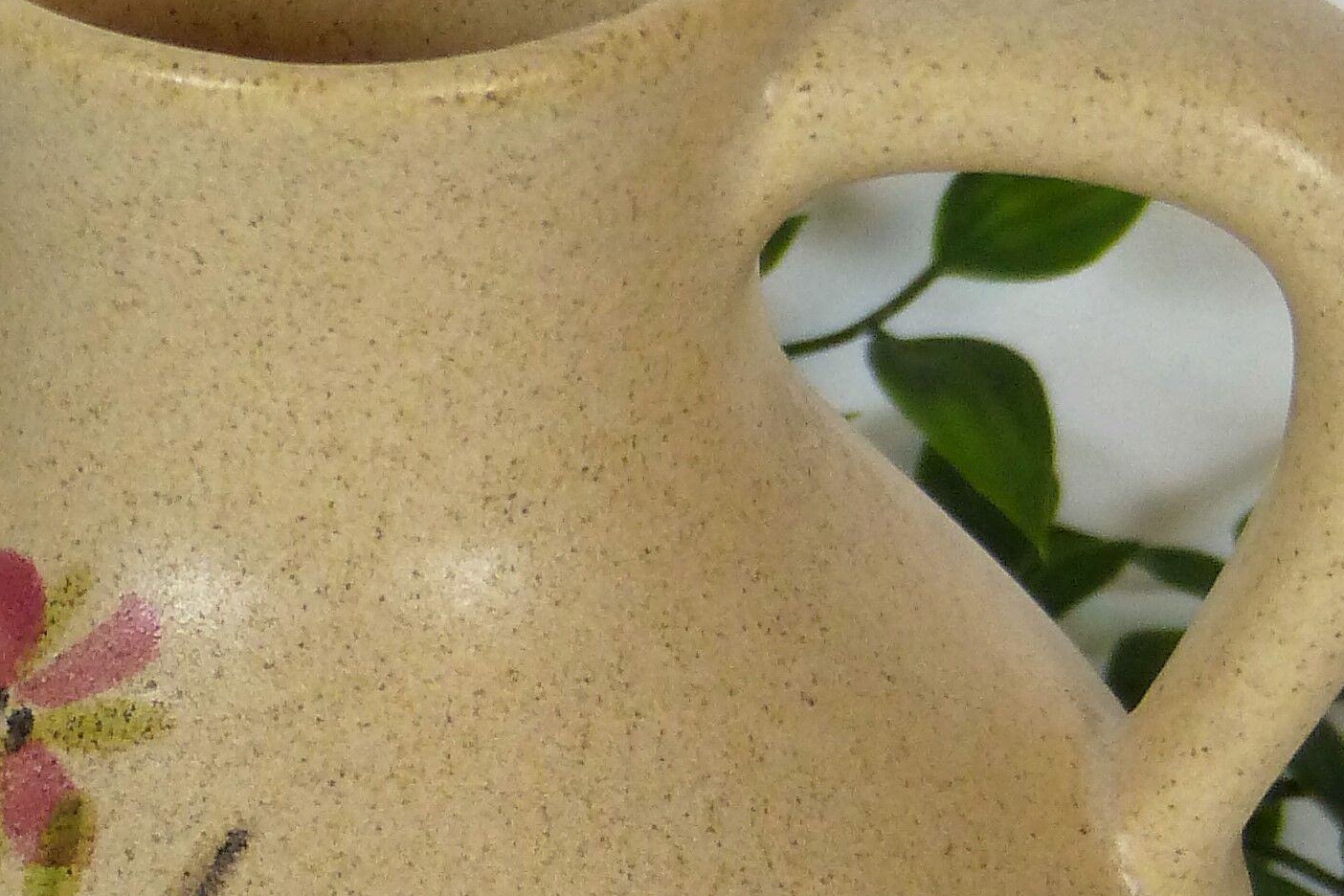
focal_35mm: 409
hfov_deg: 5.0
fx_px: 15268
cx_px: 432
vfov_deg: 3.4
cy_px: 1146
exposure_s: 1/80
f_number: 2.8
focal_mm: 22.6
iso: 250
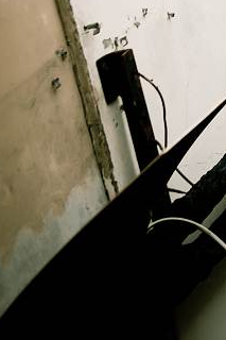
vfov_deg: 11.0
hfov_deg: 7.4
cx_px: 408
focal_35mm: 180
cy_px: -173
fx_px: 1697
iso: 800
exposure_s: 1/1250
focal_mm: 48
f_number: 3.5
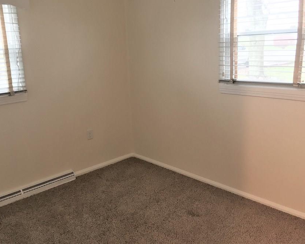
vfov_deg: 42.1
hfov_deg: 51.4
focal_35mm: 35
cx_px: 134
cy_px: 103
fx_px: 316
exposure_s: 1/30
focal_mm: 4.15
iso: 160
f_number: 2.2
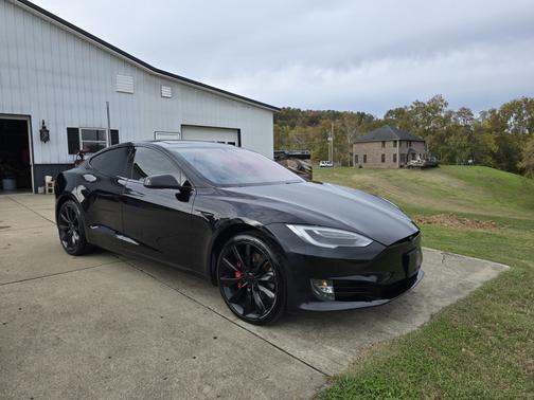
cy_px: 200
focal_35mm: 23
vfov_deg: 58.9
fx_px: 355
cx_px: 267
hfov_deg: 73.9
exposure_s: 1/350
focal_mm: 6.3
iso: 12
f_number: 1.7
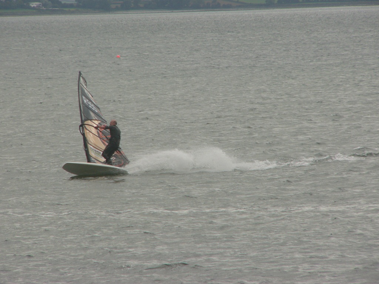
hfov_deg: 4.6
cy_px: 142
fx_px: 4730
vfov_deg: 3.4
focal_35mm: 432
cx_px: 190
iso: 50
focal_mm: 72
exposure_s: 1/500
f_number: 5.2
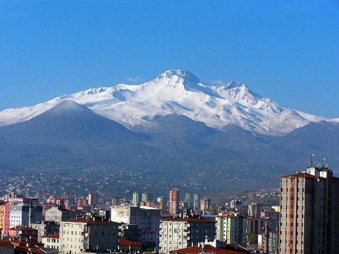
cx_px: 170
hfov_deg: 18.7
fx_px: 1028
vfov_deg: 14.1
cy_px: 127
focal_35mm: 105
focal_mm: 17.5
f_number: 4.5
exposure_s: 1/800
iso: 80
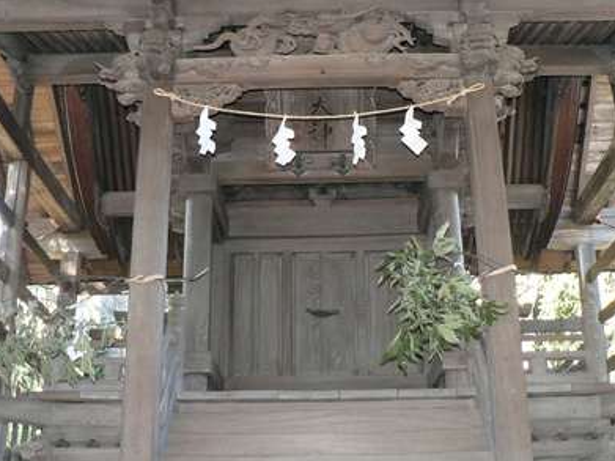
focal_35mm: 46
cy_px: 268
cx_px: 335
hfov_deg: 41.2
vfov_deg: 31.4
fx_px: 817
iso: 400
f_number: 2.8
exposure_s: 1/60
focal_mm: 6
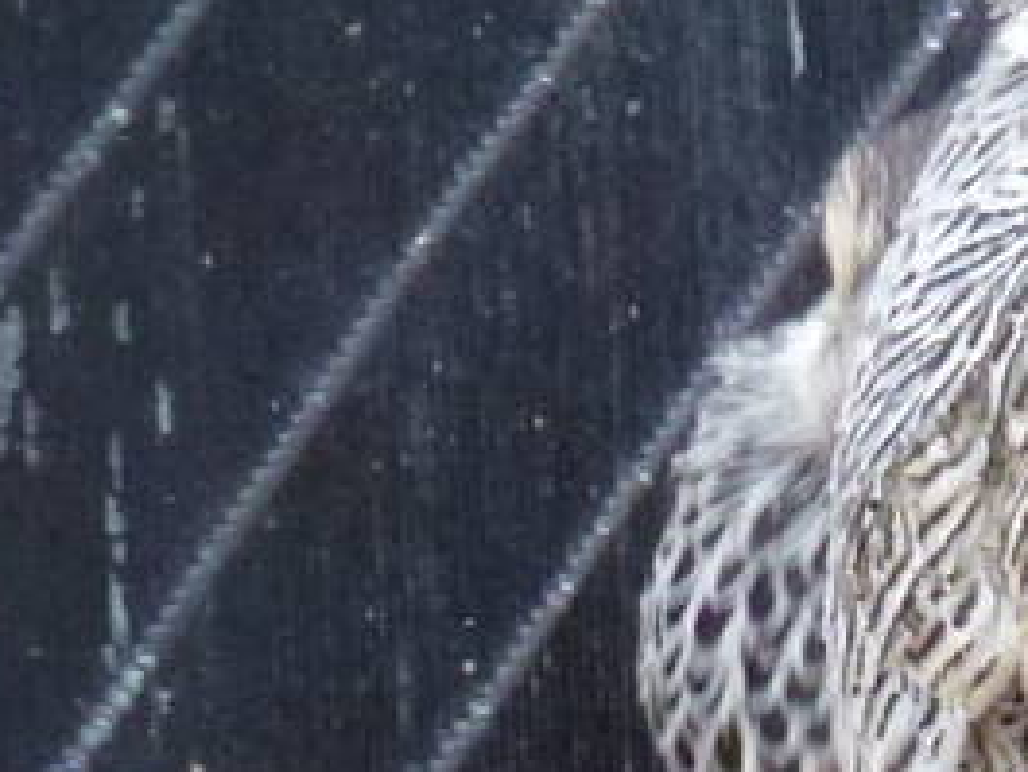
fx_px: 38327
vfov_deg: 1.2
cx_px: 1571
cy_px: 1040
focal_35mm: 1290
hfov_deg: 1.5
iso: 400
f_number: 5.5
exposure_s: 1/40
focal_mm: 38.3
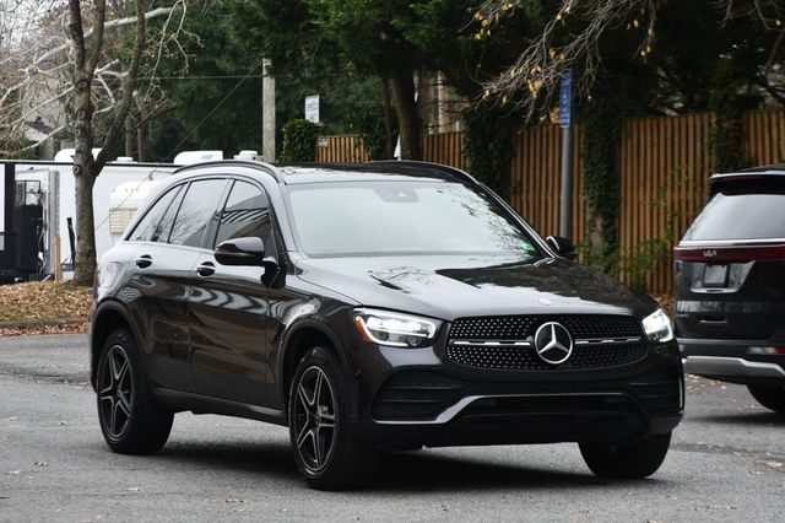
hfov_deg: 13.7
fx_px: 3269
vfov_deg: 9.1
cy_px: 262
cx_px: 392
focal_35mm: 150
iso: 220
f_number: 5.6
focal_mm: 100
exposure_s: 1/250
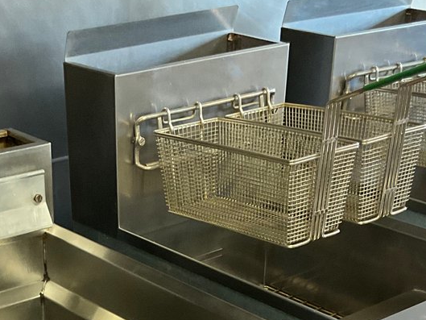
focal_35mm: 83
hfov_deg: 23.4
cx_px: 131
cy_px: 402
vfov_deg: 16.9
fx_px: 1022
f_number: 1.8
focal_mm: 3
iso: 200
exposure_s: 1/60
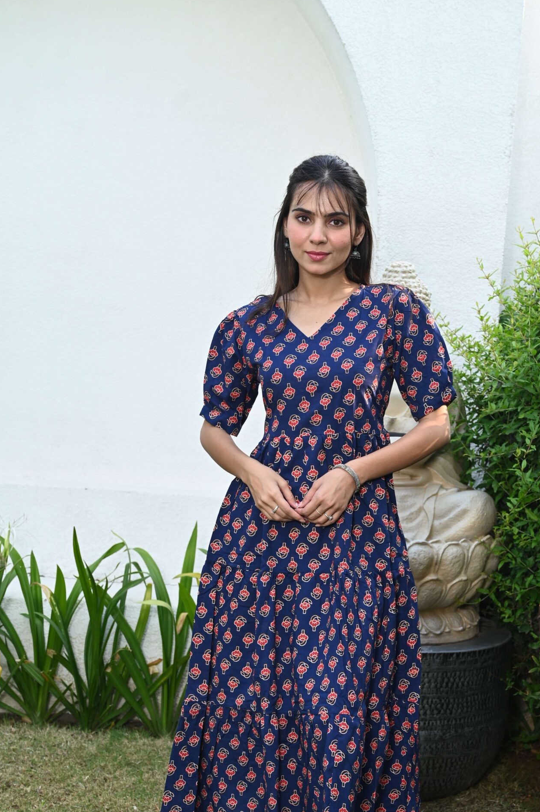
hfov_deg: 23.7
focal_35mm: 57
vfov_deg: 34.9
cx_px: 344
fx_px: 1284
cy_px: 504
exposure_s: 1/160
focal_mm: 42
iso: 250
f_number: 5.6
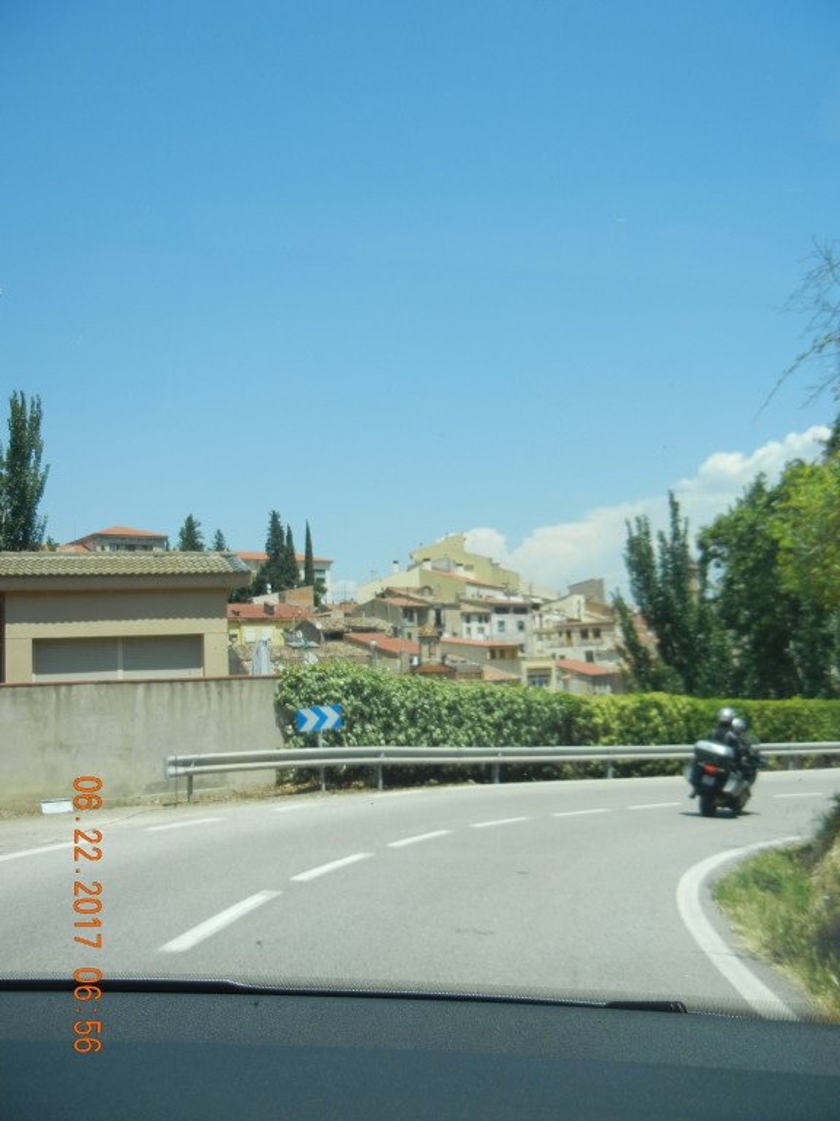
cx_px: 420
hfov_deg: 41.8
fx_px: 1100
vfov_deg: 54.0
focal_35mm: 34
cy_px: 560
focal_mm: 6.2
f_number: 7.2
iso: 160
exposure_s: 1/294
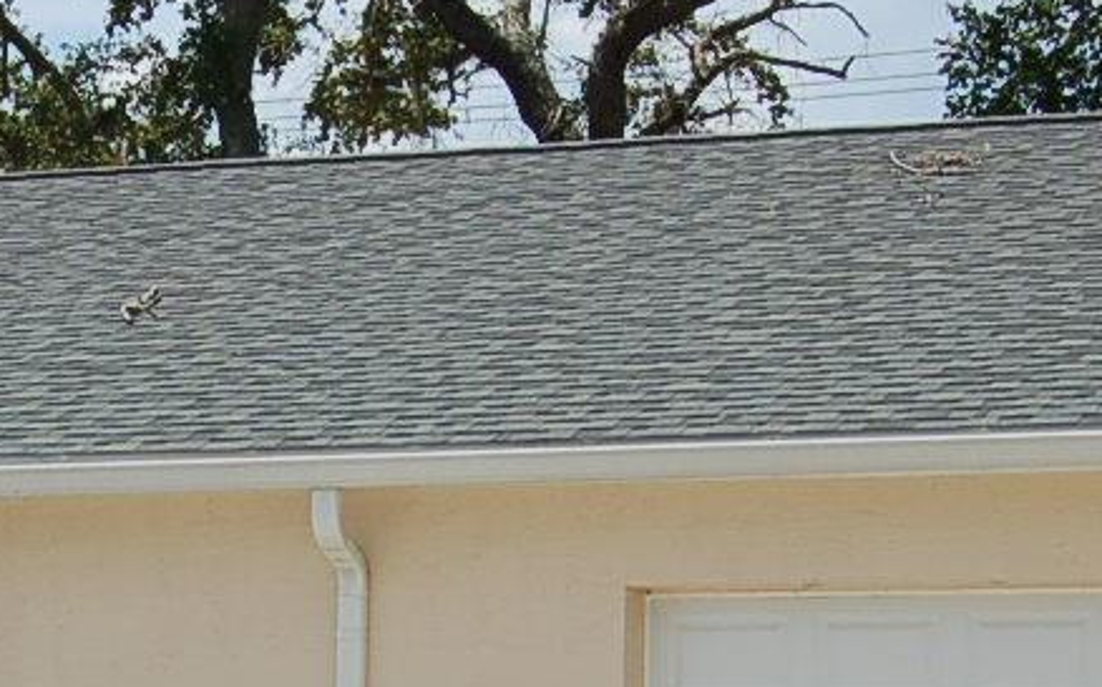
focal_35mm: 163
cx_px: -18
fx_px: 4884
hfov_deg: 12.7
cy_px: 765
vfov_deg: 8.0
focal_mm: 31
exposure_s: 1/400
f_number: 10
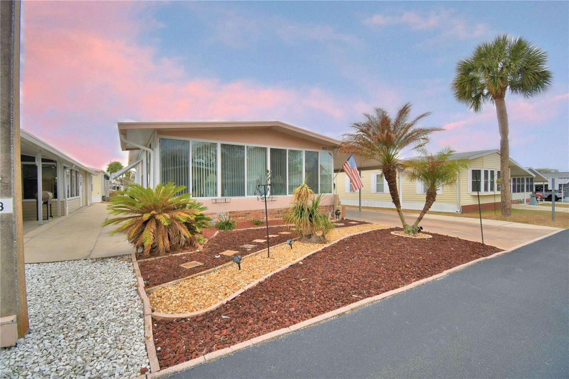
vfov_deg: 77.3
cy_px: 190
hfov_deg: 100.4
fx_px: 237
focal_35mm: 15
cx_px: 284
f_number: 4.5
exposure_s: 1/640
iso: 100
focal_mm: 10
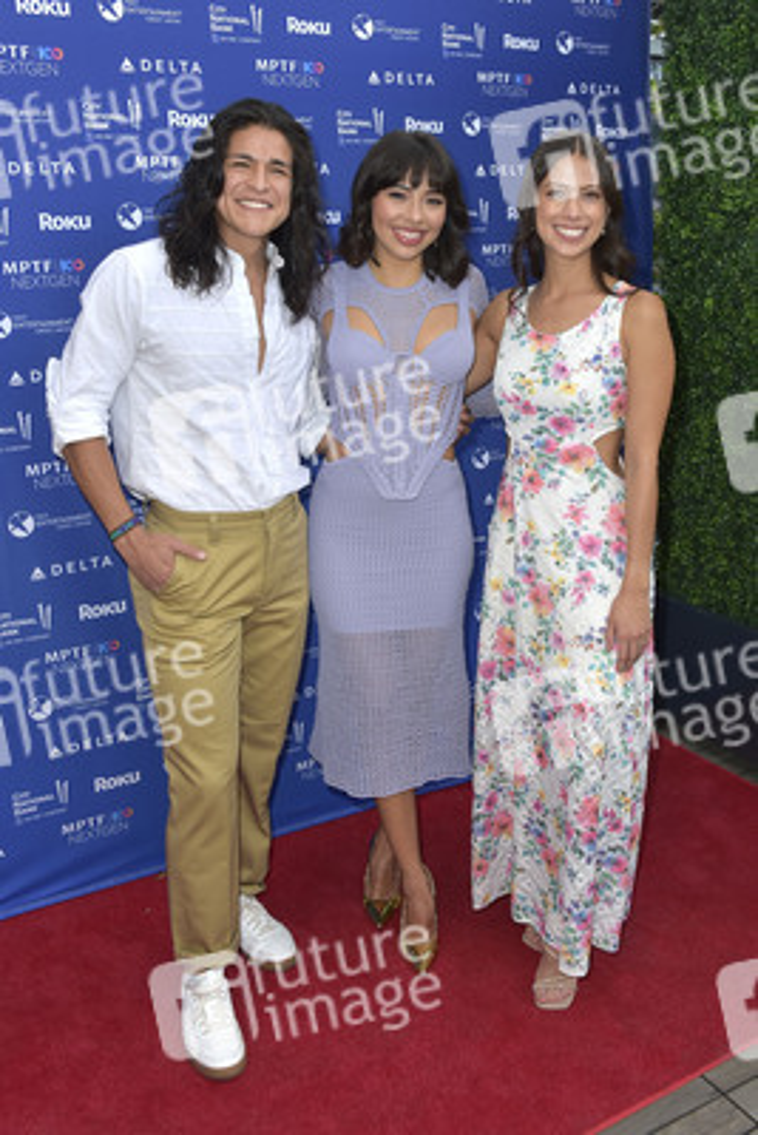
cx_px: 379
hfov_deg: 41.1
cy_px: 568
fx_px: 1010
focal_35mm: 32
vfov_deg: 58.7
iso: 320
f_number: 7.1
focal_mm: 32
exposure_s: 1/250
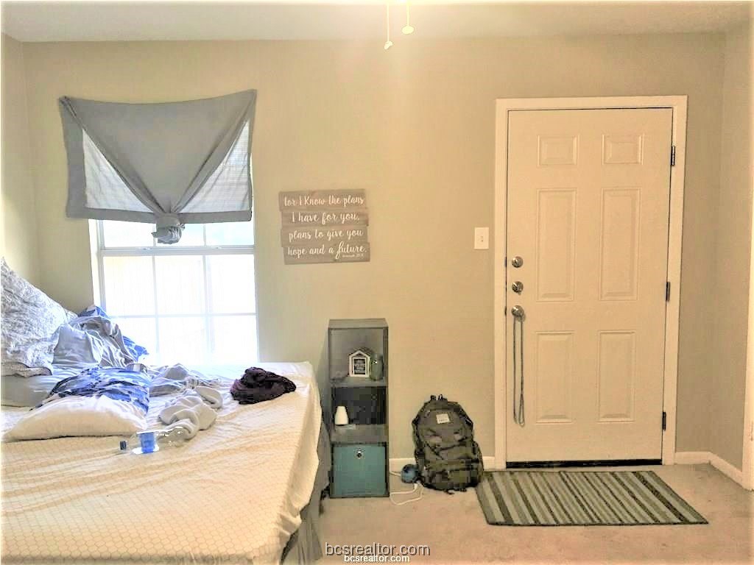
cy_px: 282
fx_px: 632
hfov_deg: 61.7
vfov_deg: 48.2
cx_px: 377
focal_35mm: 29
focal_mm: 4.15
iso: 40
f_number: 2.2
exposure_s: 1/30
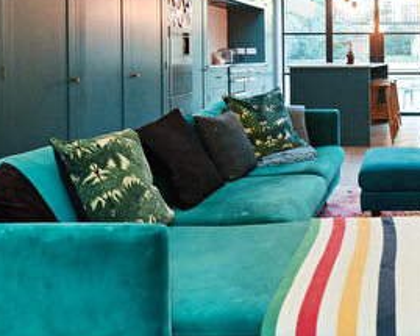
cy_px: 67
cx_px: 426
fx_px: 547
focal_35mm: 44
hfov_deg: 37.3
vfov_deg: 33.2
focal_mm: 18
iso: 400
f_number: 8
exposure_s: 1/13
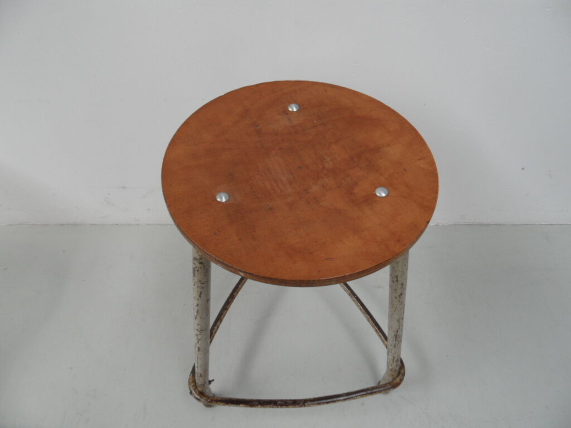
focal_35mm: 24
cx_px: 286
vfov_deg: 56.8
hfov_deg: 71.6
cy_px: 214
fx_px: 396
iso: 80
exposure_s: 1/125
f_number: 3.2
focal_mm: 3.9
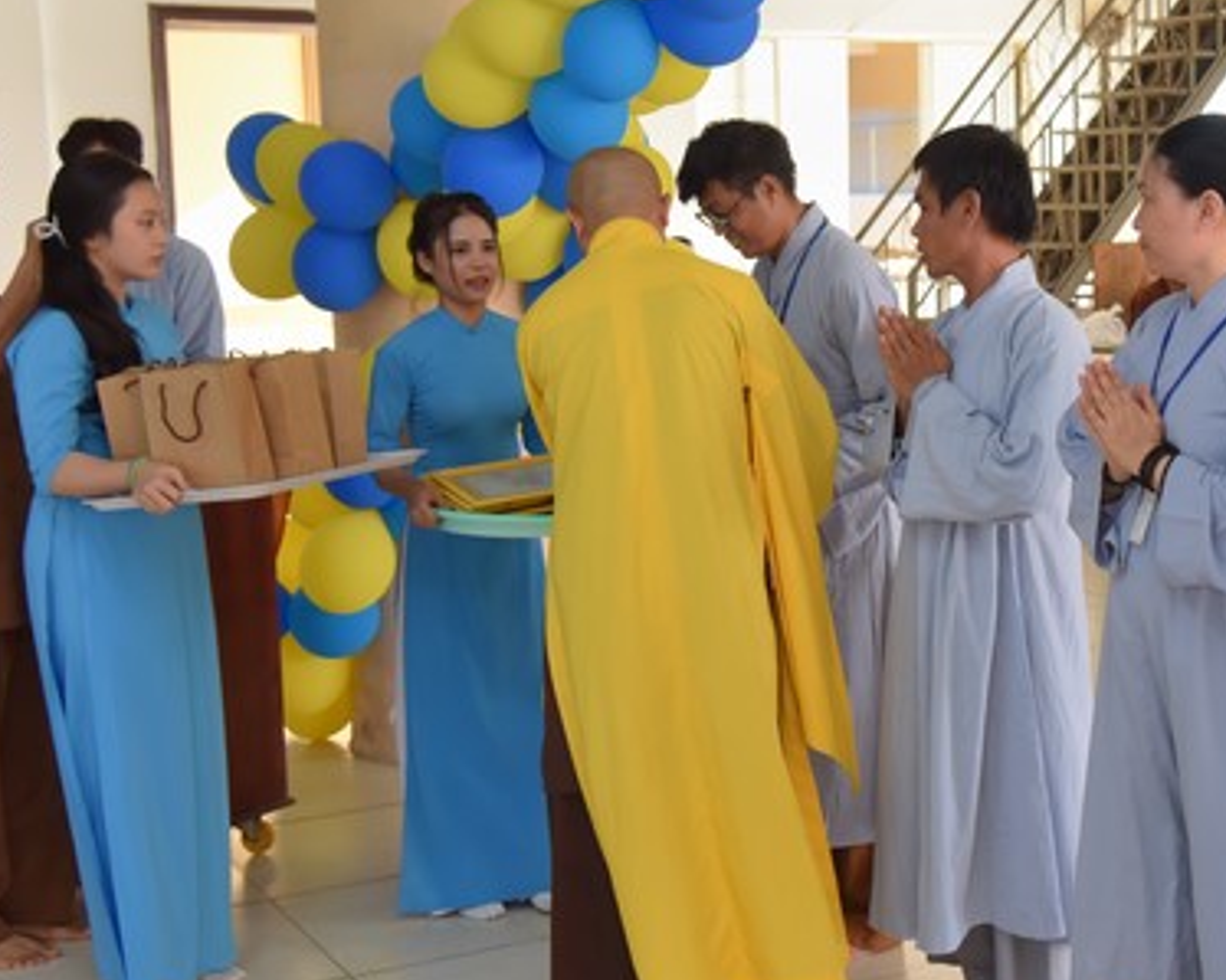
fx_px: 2249
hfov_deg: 29.9
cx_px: 947
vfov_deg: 24.6
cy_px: 413
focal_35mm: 62
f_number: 5
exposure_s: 1/125
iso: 800
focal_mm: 38
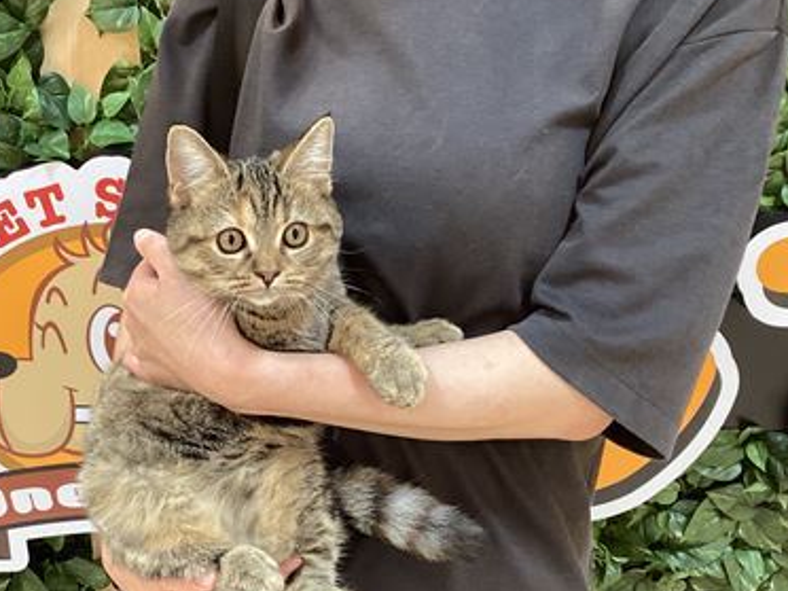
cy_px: 409
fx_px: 1138
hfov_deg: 37.6
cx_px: 237
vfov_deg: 28.9
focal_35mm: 50
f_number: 2.4
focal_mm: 3.3
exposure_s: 1/60
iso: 160
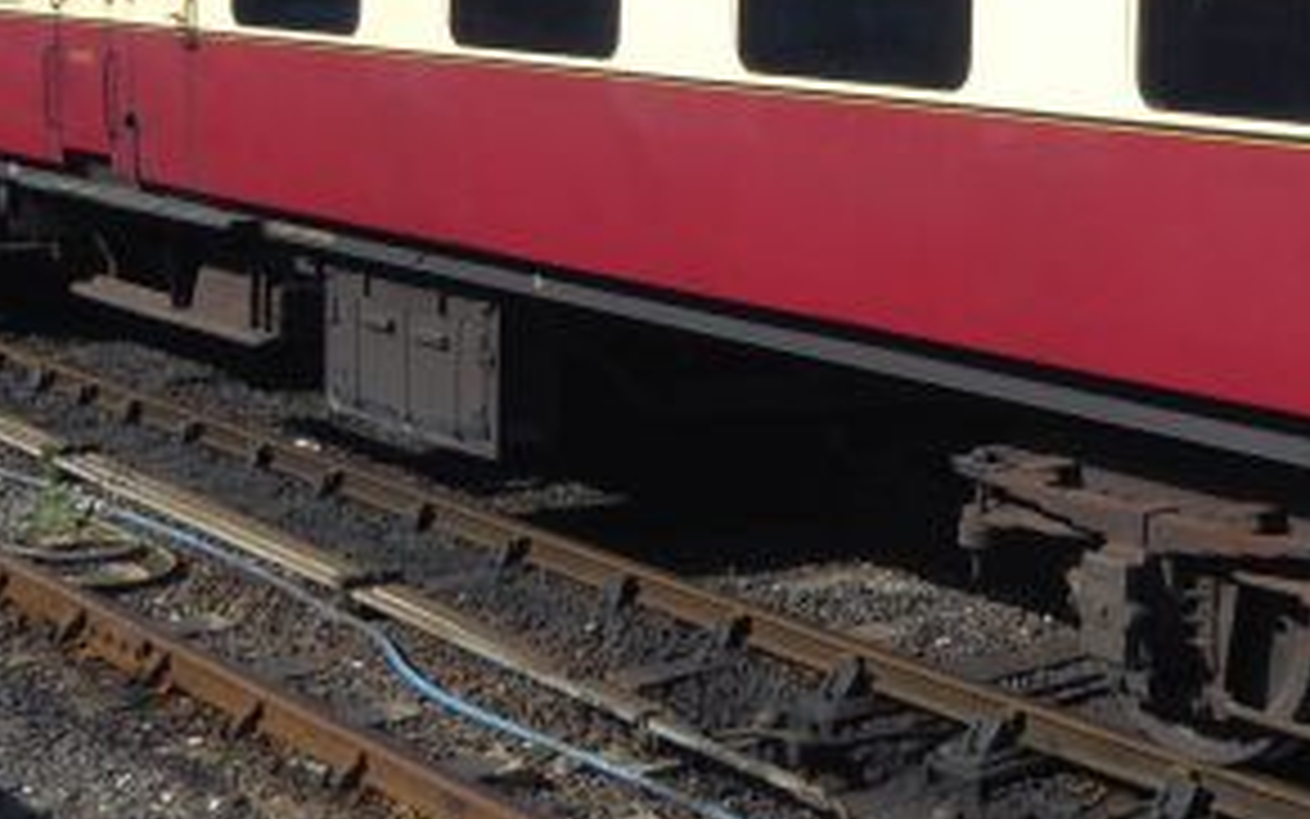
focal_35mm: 70
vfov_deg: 18.0
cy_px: -81
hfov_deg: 27.9
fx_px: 2500
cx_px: 1251
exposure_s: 1/640
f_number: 3.3
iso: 80
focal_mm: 4.3
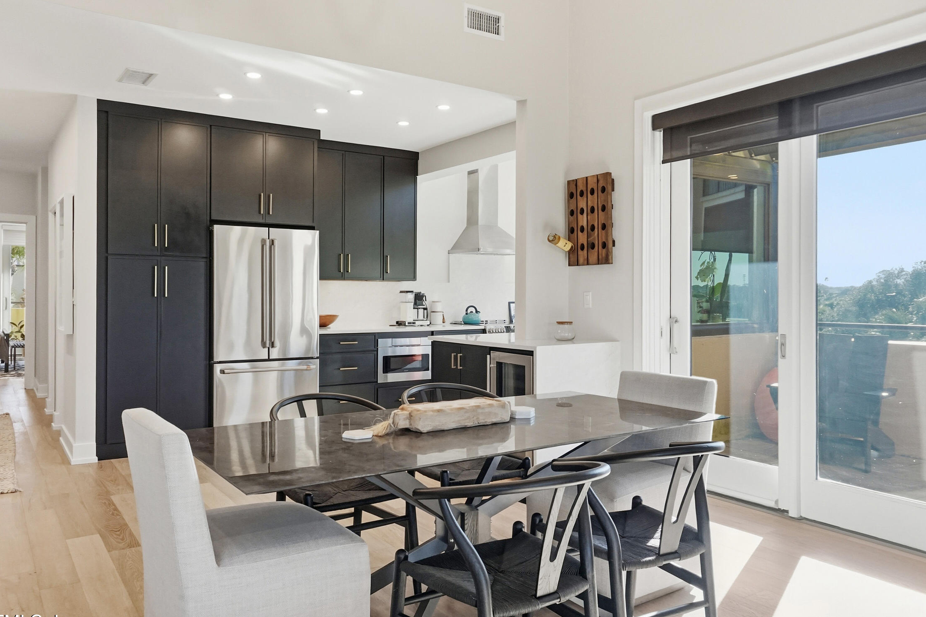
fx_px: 694
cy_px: 307
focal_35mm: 27
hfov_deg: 67.3
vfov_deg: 47.9
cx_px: 423
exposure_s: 1/320
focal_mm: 16
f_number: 7.1
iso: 800
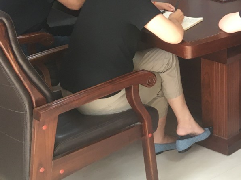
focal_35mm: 78
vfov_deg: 18.2
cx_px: 304
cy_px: -17
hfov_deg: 22.6
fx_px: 543
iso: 80
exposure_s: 1/33
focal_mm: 4.15
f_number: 2.2
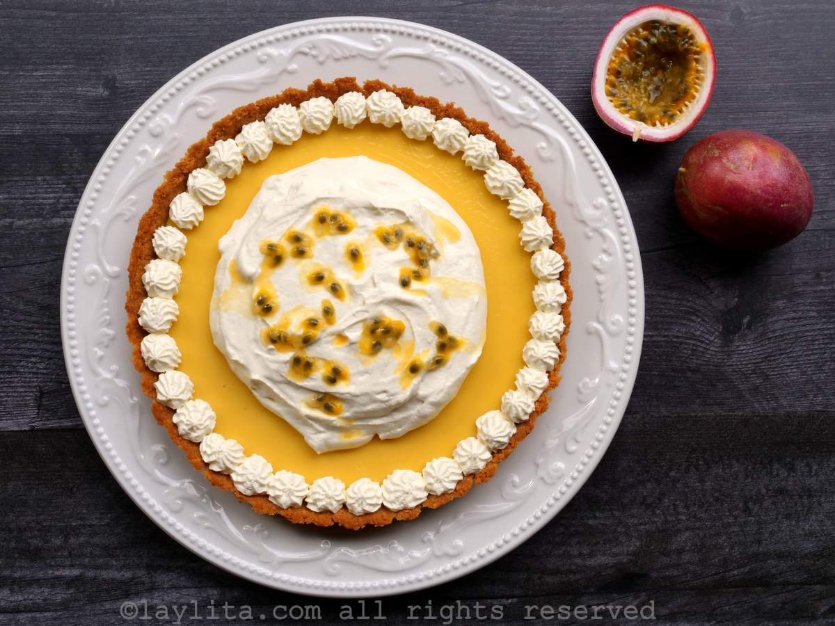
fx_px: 1110
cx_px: 418
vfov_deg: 31.5
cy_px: 313
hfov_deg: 41.2
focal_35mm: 46
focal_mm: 23
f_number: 14
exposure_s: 1/60
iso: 320
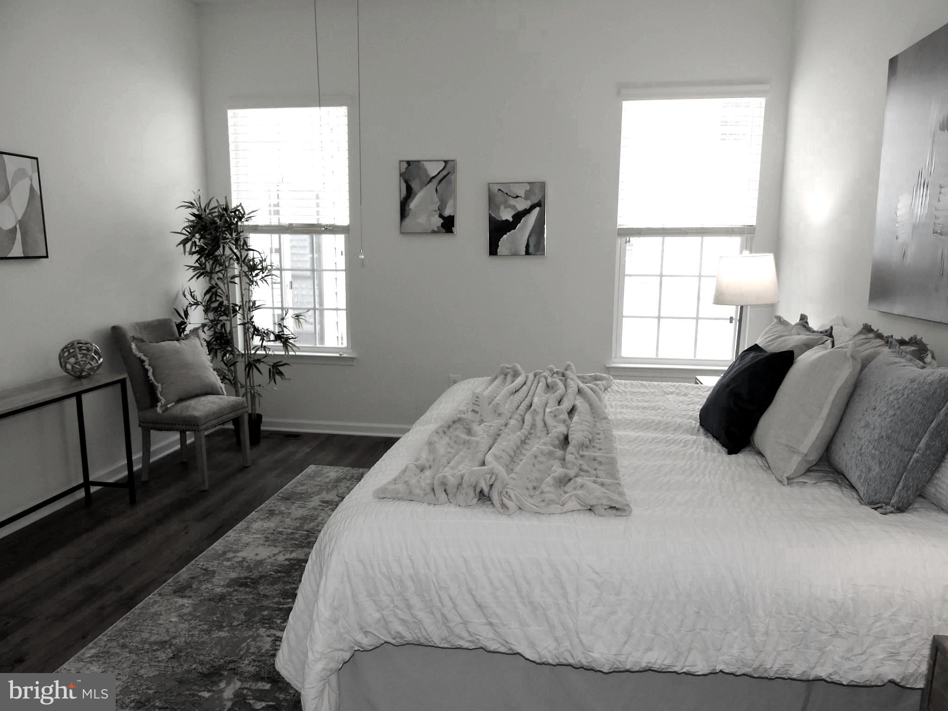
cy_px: 356
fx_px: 657
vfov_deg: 56.8
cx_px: 474
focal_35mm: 24
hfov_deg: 71.6
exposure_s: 1/40
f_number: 3.3
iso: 100
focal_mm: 4.3
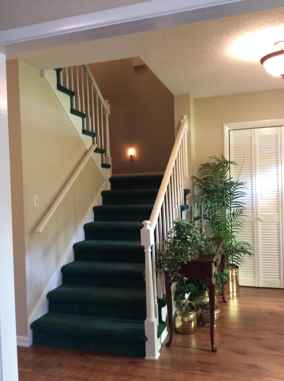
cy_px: 190
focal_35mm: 33
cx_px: 142
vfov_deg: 55.4
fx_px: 362
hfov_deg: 42.8
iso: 320
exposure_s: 1/17
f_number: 2.4
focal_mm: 3.3
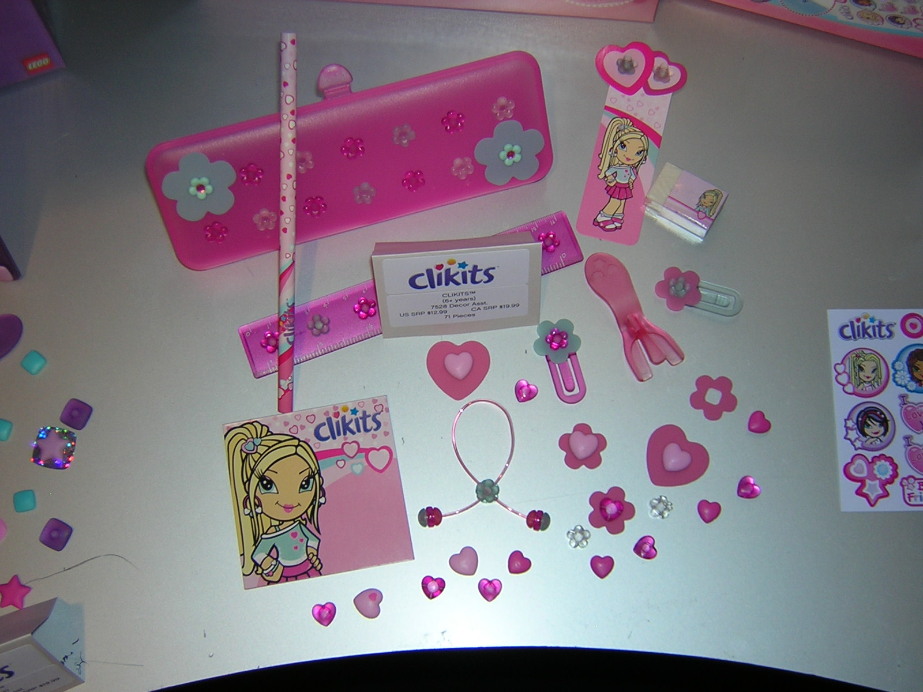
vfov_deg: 30.9
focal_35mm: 47
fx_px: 1253
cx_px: 462
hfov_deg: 40.4
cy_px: 346
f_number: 2.9
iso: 100
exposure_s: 1/60.1
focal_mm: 6.1
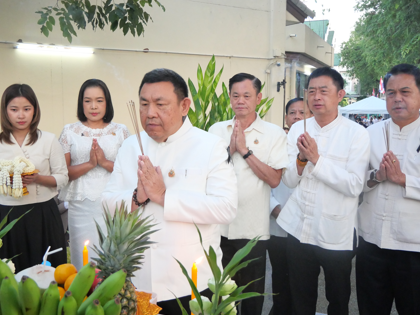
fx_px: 413
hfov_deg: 53.9
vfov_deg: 41.8
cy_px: 157
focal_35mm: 34
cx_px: 194
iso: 3200
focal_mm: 15
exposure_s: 1/200
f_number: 3.7
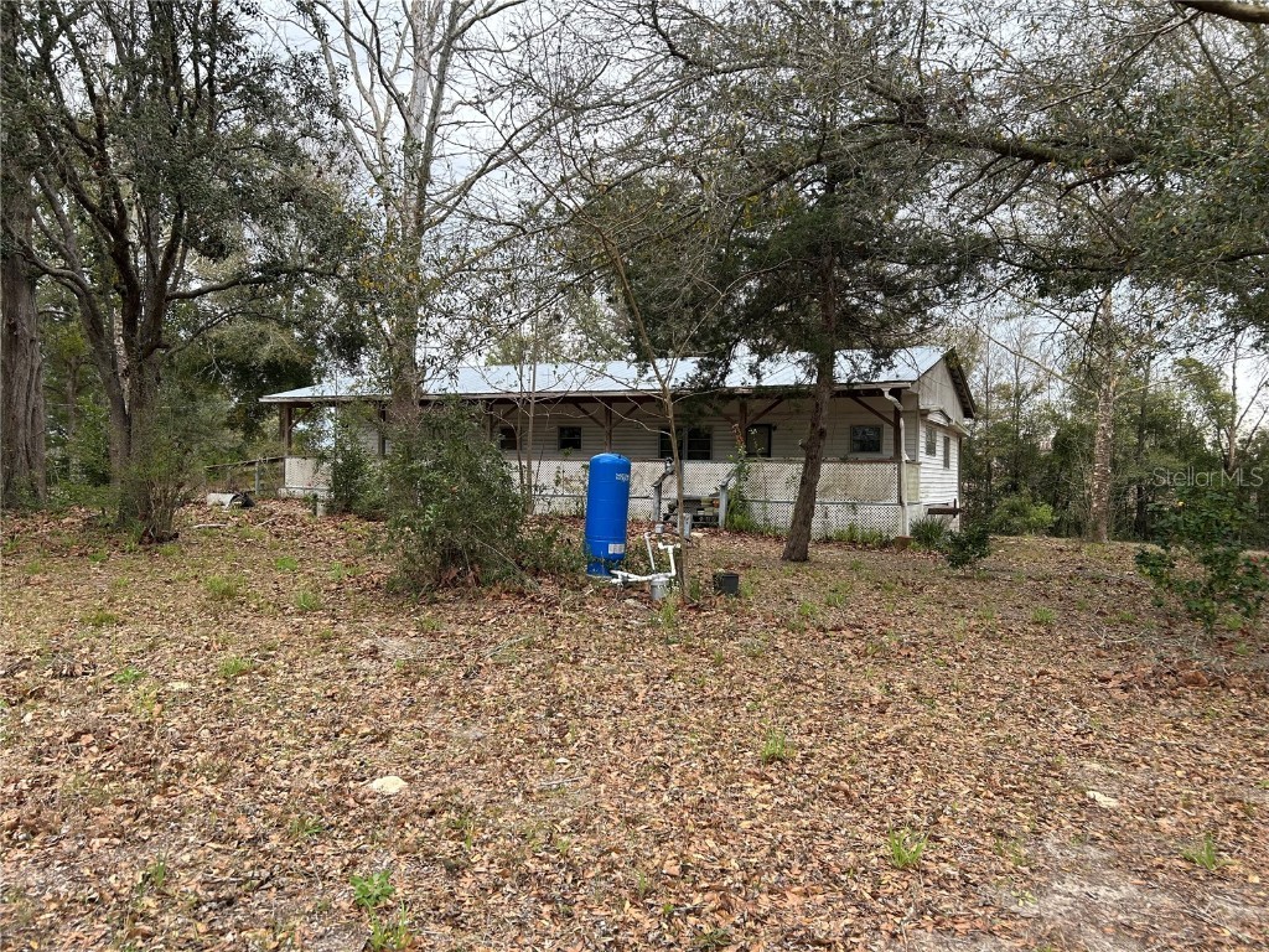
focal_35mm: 26
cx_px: 634
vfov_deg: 53.1
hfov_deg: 67.3
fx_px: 953
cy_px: 476
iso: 50
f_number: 1.5
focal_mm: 5.7
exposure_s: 1/714
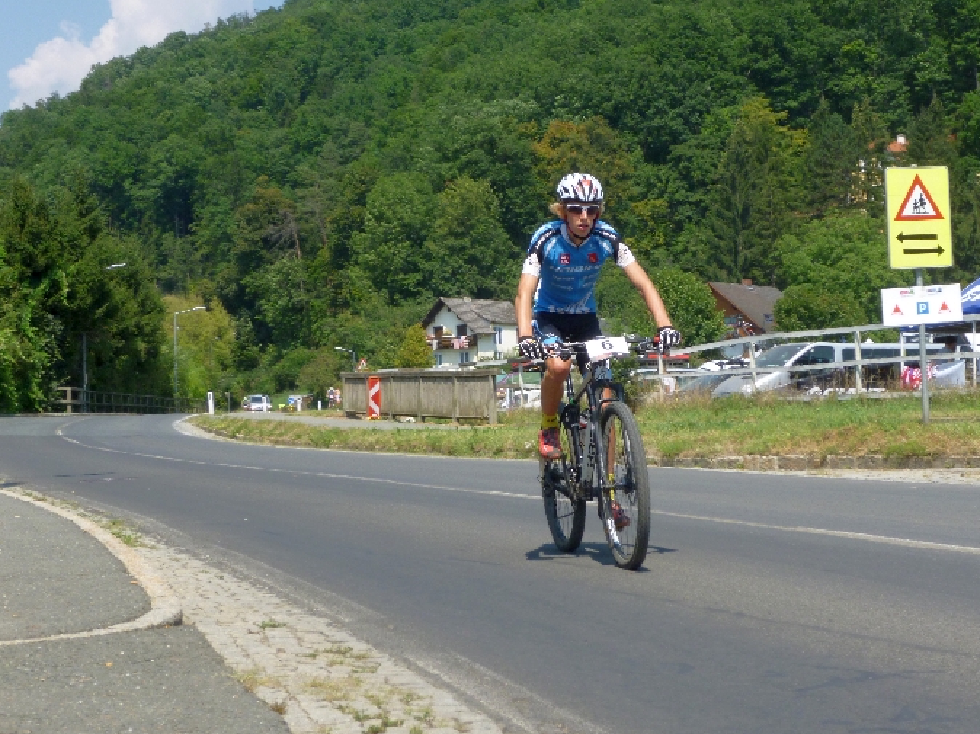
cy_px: 378
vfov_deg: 19.4
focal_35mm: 76
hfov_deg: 25.6
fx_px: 2151
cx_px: 570
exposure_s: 1/500
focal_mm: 11.5
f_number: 4.5
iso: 125
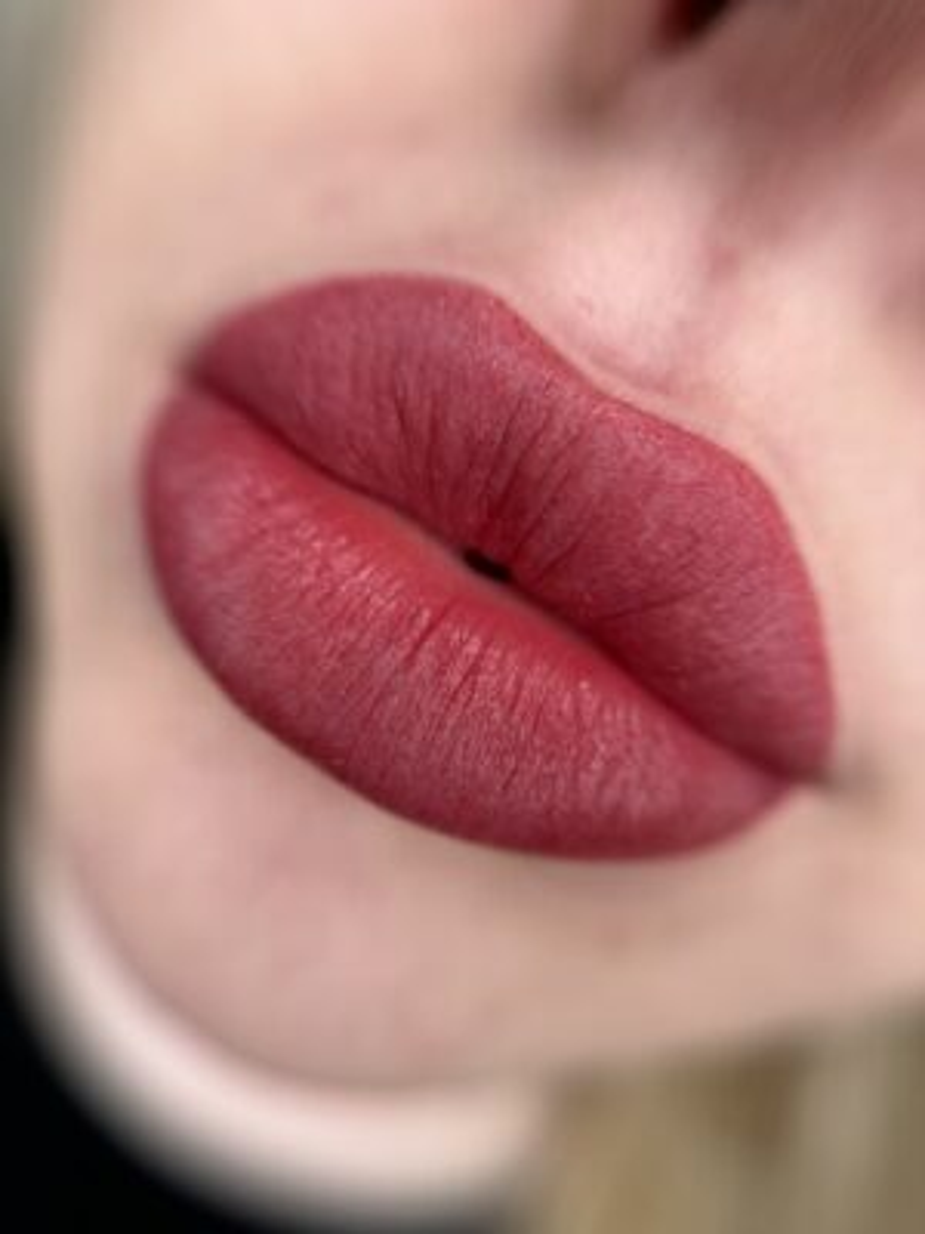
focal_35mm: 24
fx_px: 855
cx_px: 462
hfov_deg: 56.8
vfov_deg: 71.6
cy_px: 617
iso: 64
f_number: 1.78
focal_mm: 6.86
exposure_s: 1/180
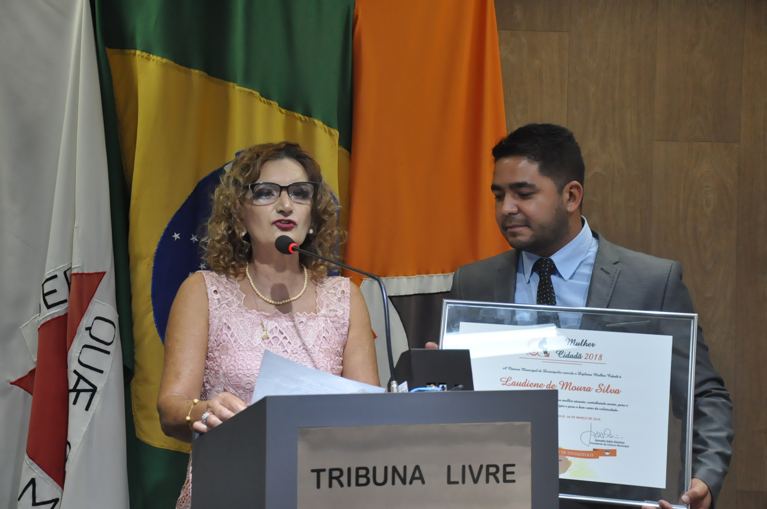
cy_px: 254
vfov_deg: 18.1
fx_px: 1596
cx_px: 384
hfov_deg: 27.0
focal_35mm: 75
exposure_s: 1/125
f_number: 5.6
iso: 2000
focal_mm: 50
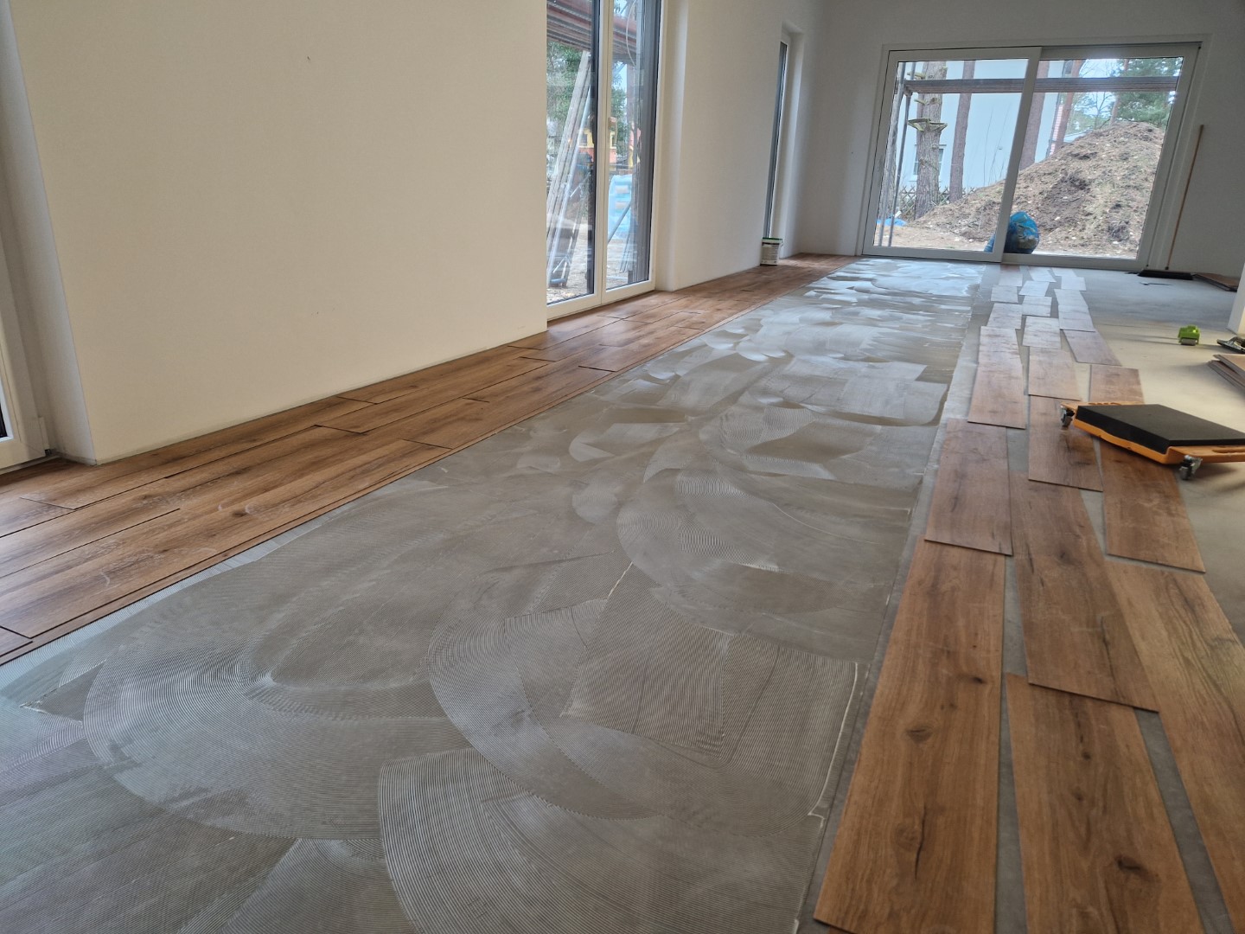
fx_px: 827
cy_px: 467
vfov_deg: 58.9
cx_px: 622
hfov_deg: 73.9
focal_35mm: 23
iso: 100
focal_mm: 5.4
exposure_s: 1/100
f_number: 1.8
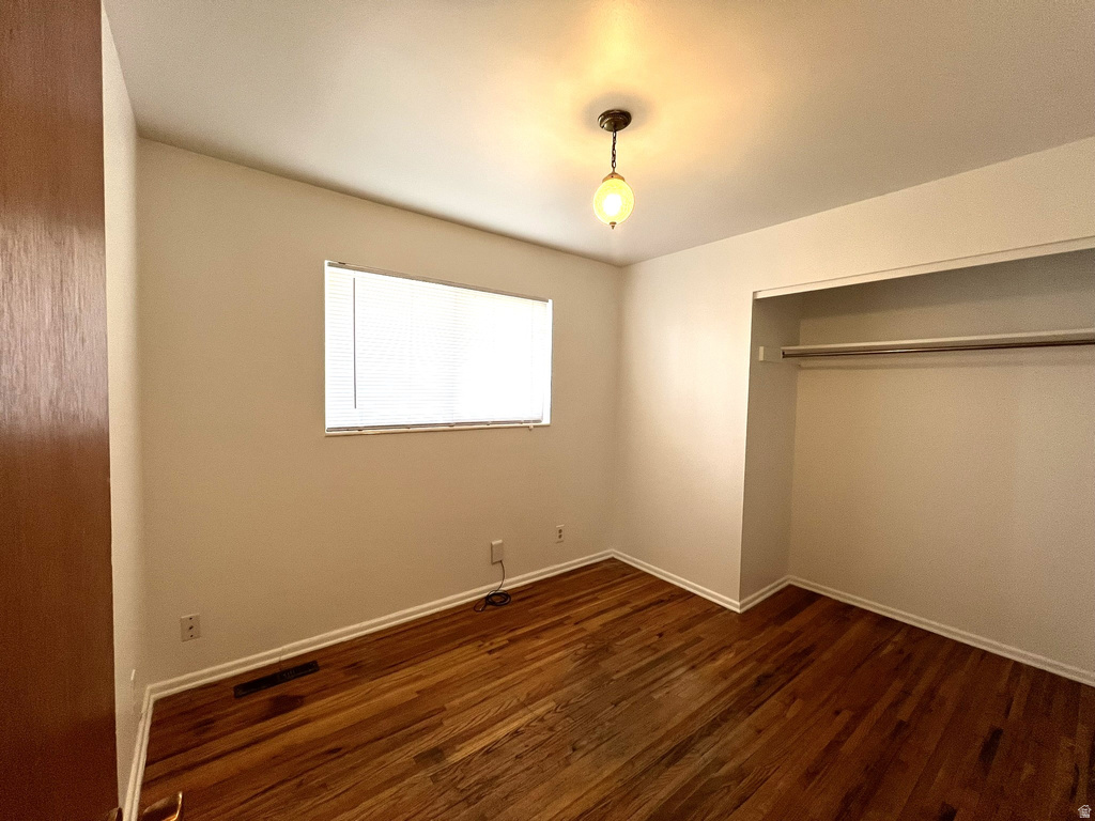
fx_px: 443
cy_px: 410
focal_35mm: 14
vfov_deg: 85.7
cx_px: 548
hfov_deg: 102.1
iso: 200
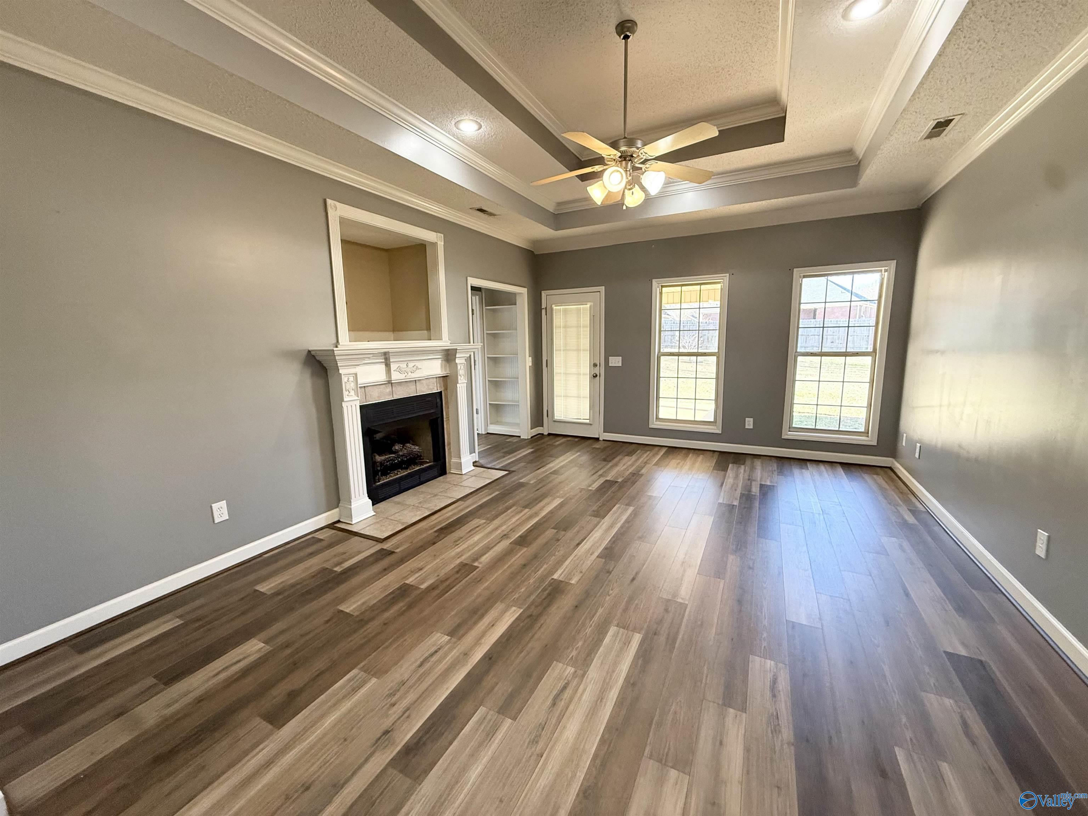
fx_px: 440
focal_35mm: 14
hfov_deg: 102.1
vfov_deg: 85.7
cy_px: 408
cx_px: 544
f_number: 2.2
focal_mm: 2.22
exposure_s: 1/120
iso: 250
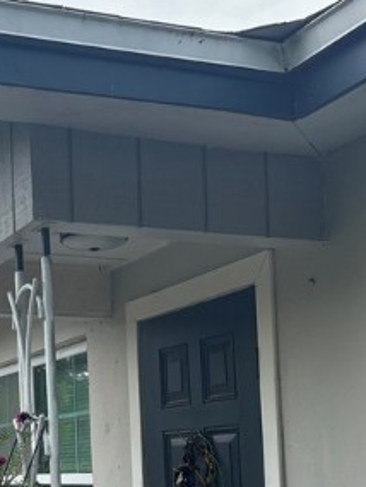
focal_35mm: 70
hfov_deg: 20.7
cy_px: 386
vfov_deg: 27.2
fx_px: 986
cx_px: 56
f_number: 1.6
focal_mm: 5.96
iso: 50
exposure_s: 1/978
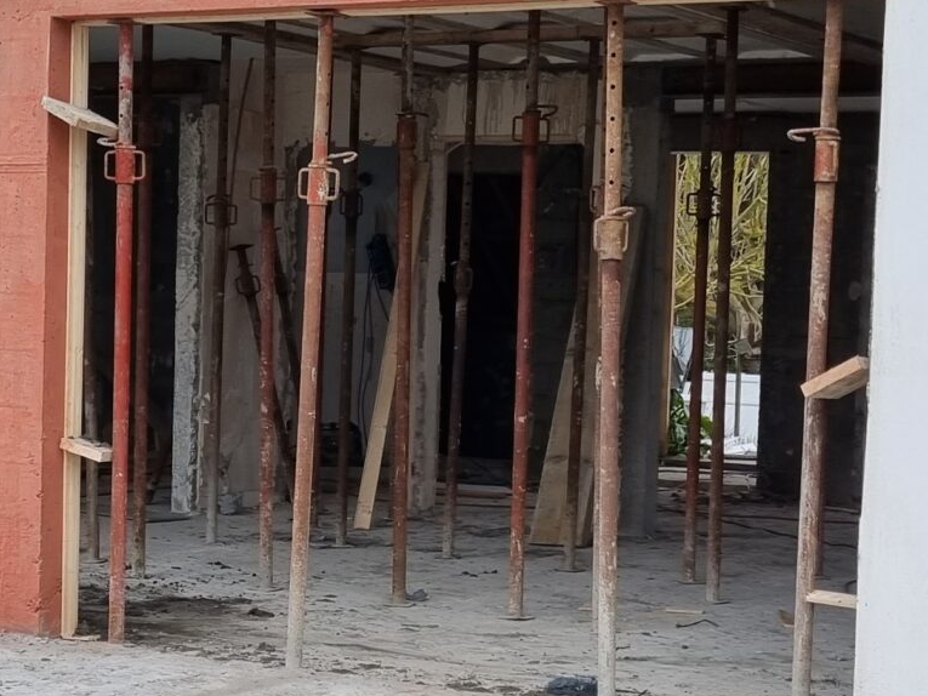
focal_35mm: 87
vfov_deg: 16.9
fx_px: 2333
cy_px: 457
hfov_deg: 22.5
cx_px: 443
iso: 50
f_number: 1.8
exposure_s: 1/706
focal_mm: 5.4
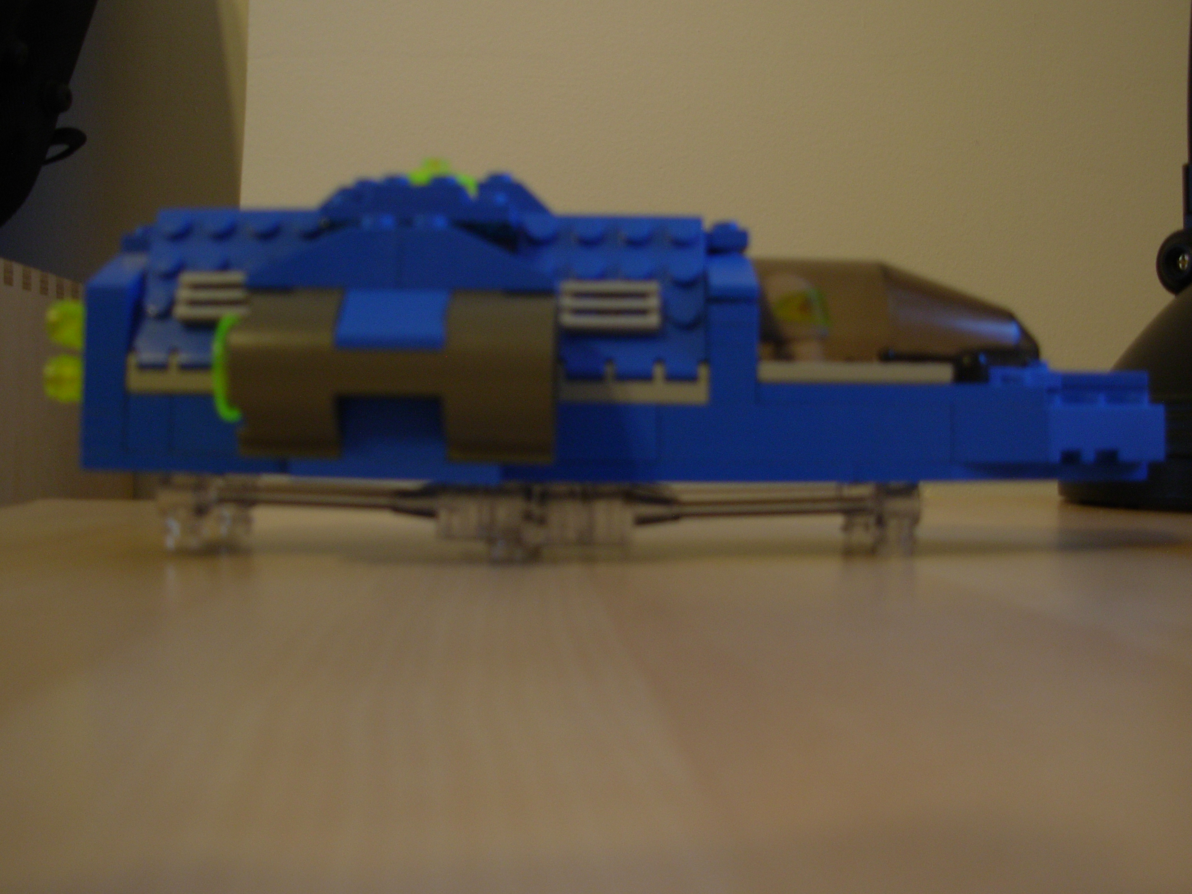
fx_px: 1309
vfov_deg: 37.7
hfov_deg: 49.0
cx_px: 596
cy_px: 447
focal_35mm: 38
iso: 63
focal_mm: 6.3
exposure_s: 1/4
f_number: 2.9
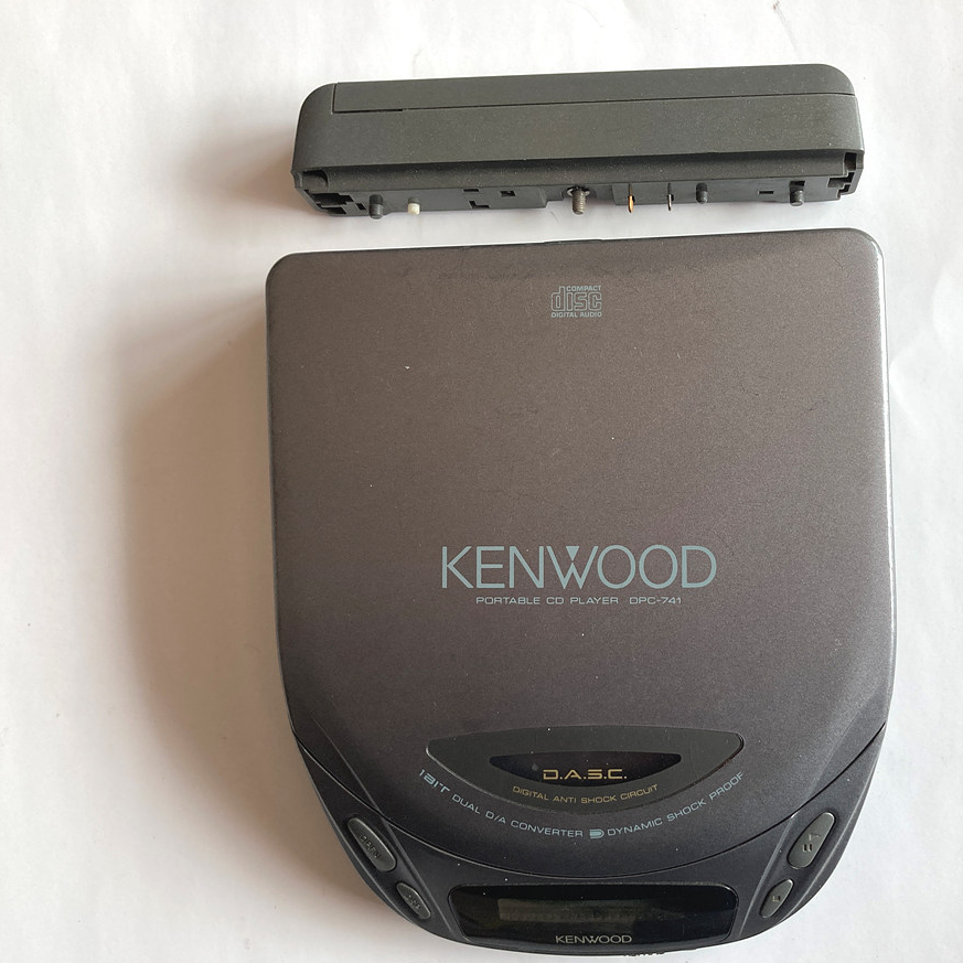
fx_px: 1070
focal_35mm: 34
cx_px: 633
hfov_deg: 47.7
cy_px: 492
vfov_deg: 48.4
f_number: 1.8
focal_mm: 3.99
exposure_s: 1/121
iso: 50
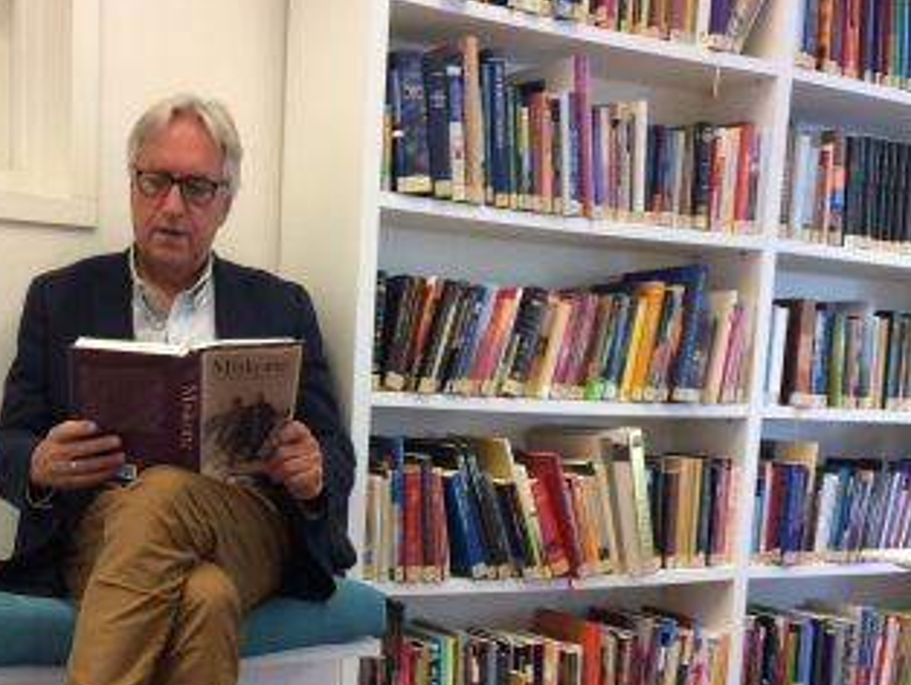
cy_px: 530
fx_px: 1212
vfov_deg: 30.9
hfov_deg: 40.4
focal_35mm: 46
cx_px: 264
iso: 50
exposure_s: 1/33
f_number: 2.2
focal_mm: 4.15
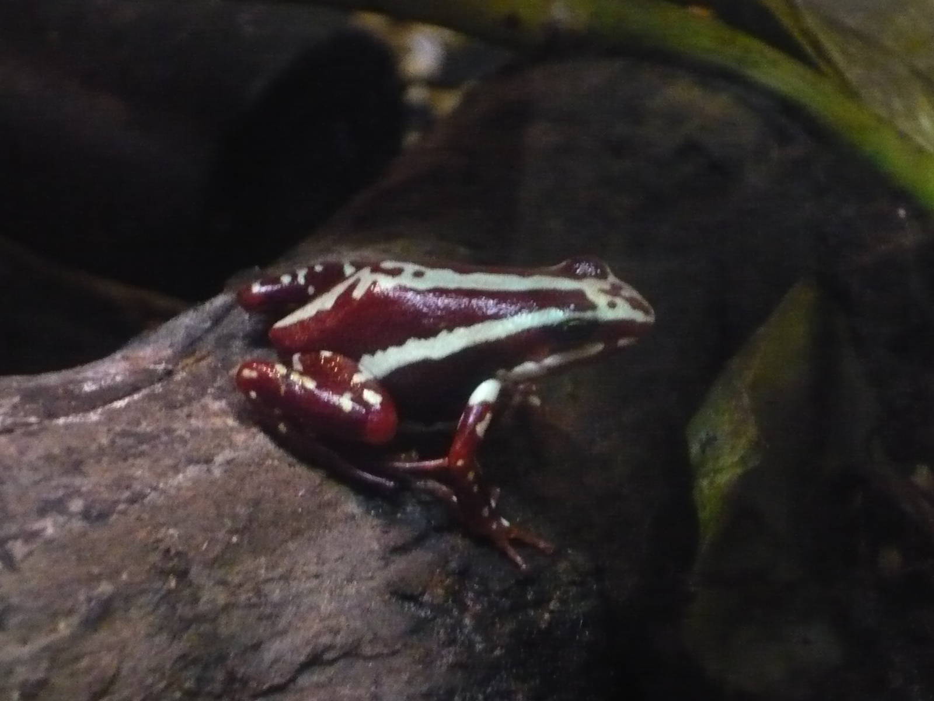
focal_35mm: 160
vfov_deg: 9.3
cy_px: 350
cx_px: 467
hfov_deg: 12.3
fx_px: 4317
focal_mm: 16.5
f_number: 5.1
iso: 800
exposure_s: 1/8
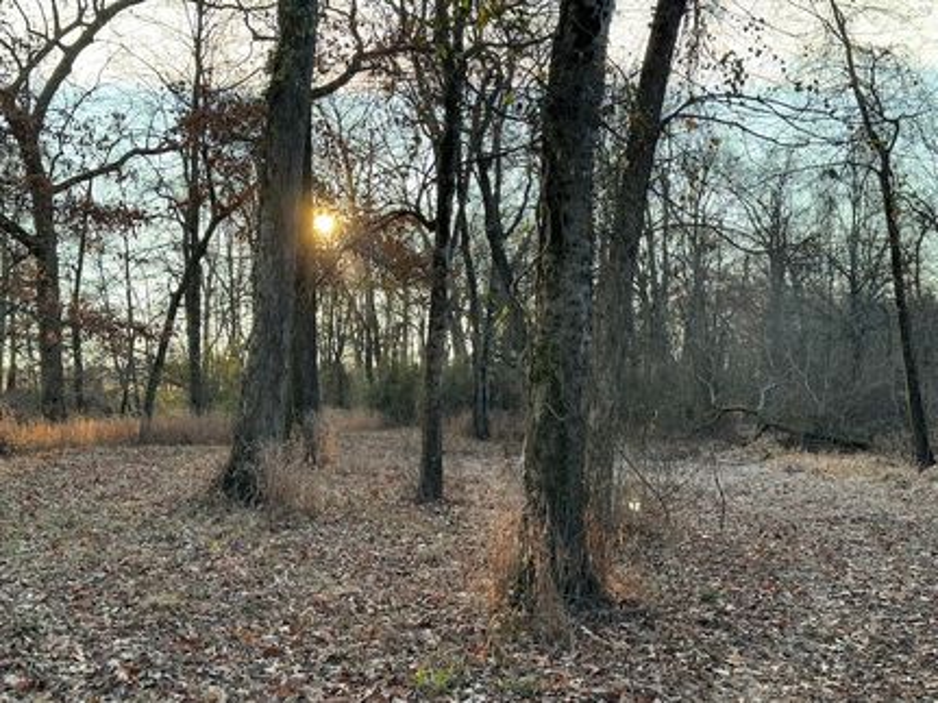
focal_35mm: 48
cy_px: 352
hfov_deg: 39.7
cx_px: 469
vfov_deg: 30.3
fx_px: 1300
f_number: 1.78
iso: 64
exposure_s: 1/448
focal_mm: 6.86
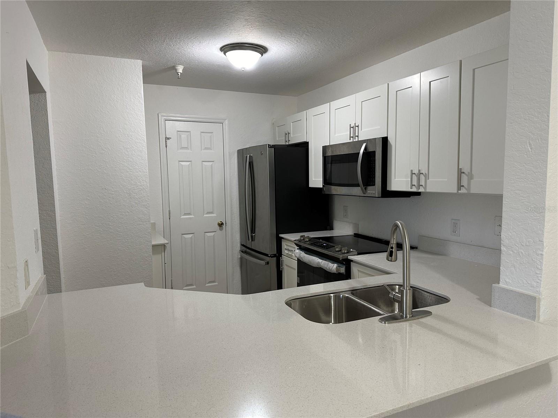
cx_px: 279
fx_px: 387
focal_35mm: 24
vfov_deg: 56.8
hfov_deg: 71.6
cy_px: 209
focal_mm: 6.86
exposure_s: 1/60
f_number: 1.78
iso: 160
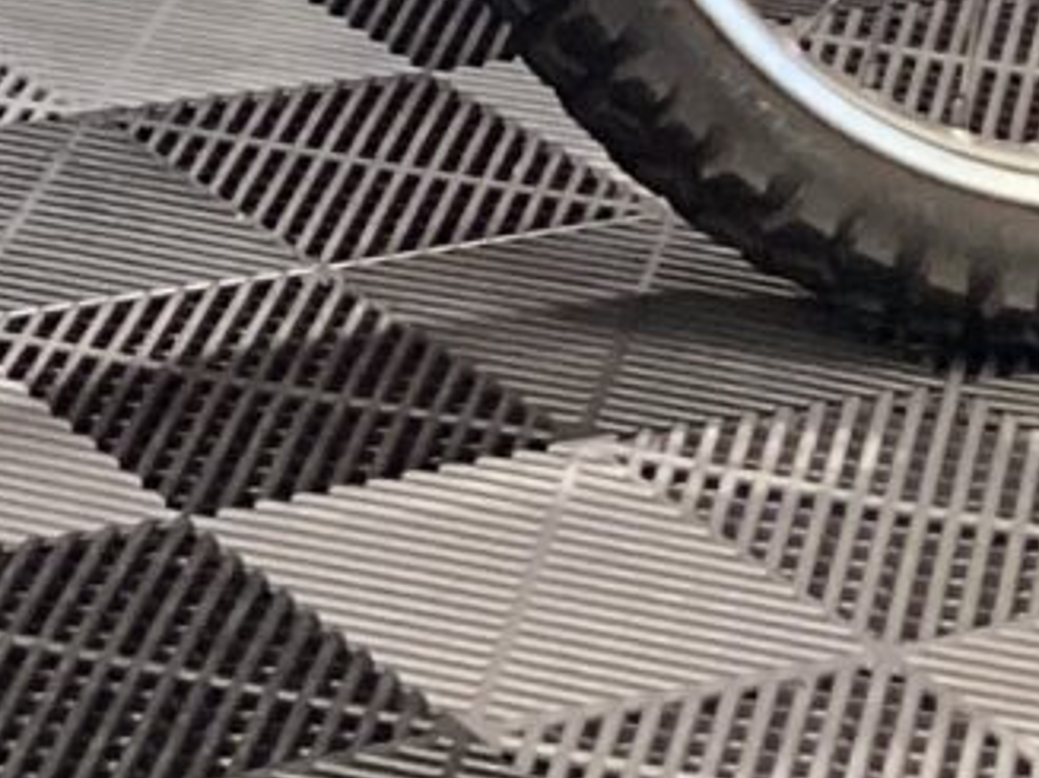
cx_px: -785
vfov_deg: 7.6
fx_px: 5461
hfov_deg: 10.3
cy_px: -1092
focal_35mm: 182
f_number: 2.4
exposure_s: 1/40
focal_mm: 3.3
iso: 250
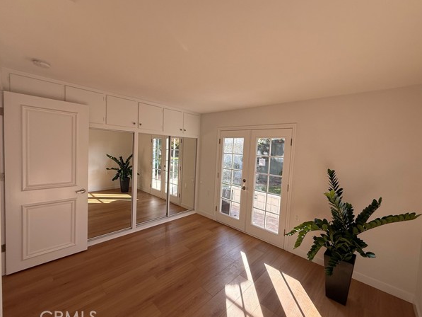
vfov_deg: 81.8
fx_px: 183
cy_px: 158
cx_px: 205
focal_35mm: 15
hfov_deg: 98.1
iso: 64
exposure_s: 1/230
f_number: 2.2
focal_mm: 2.22
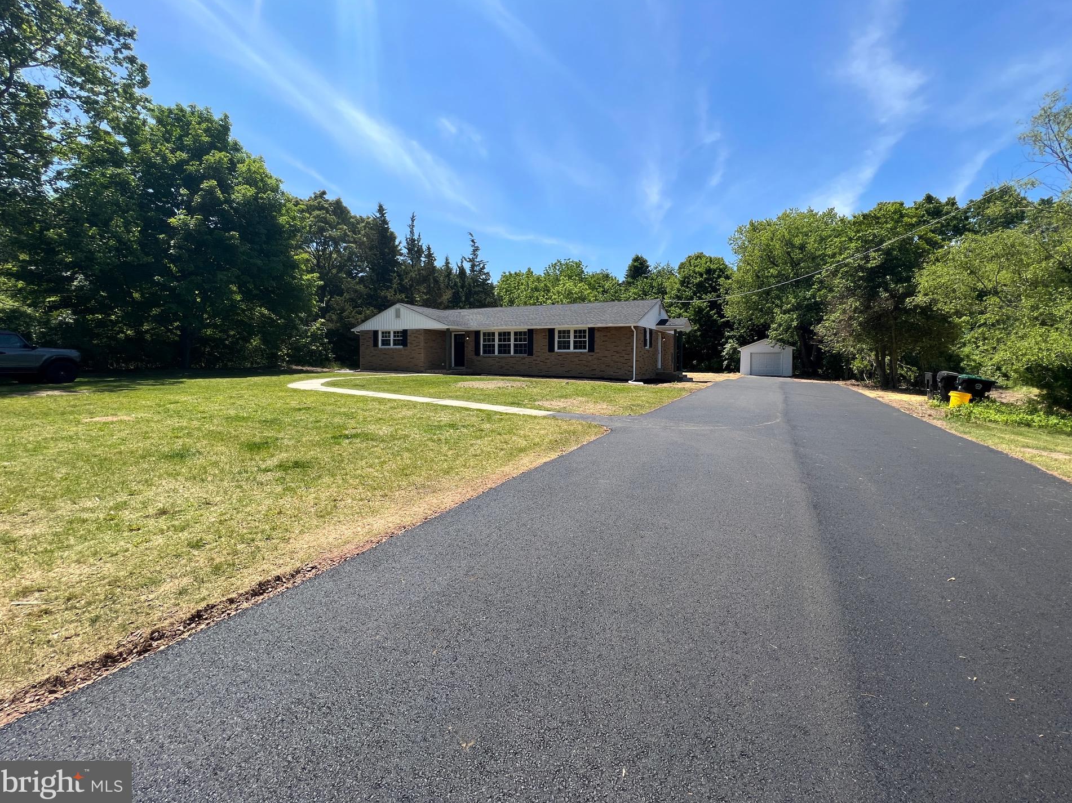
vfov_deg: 85.5
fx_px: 434
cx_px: 568
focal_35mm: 14
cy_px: 374
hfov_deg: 101.9
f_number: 1.8
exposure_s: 1/1248
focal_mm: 1.57
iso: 32
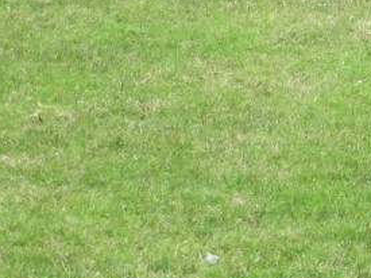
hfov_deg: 6.1
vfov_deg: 4.6
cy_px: -377
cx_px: 884
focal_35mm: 314
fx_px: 3364
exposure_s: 1/400
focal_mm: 10.7
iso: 100
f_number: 4.2
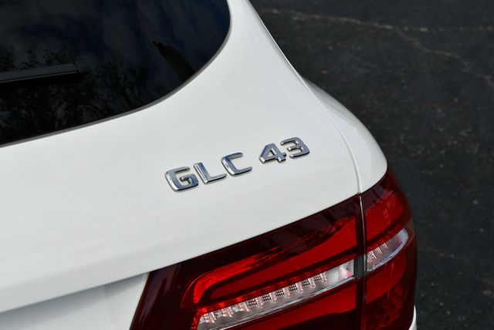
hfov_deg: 22.6
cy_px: 165
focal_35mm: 90
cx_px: 247
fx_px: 1236
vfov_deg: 15.2
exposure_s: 1/400
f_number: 10
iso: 100
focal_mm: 45
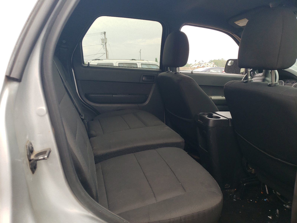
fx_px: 223
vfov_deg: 53.1
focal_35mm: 26
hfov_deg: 67.3
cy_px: 112
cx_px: 148
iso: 50
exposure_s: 1/312
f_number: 1.5
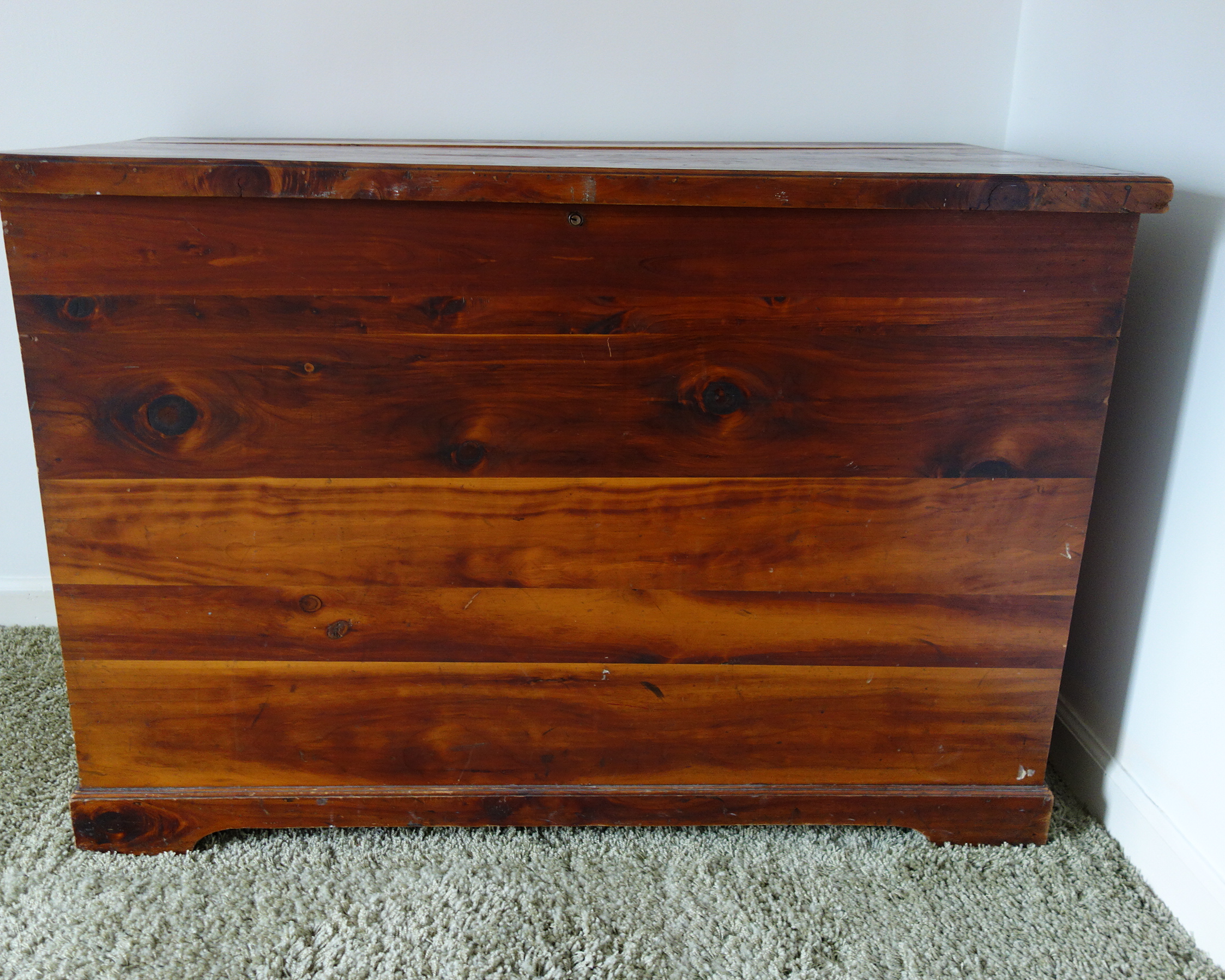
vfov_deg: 45.8
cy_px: 486
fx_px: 1160
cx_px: 546
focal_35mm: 32
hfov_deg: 55.5
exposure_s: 1/30
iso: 400
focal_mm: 10.4
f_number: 1.8
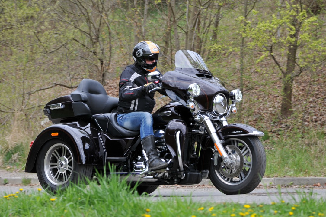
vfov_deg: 14.7
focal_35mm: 93
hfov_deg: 21.9
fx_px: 841
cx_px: 163
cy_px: 108
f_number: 4
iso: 200
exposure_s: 1/500
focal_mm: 62
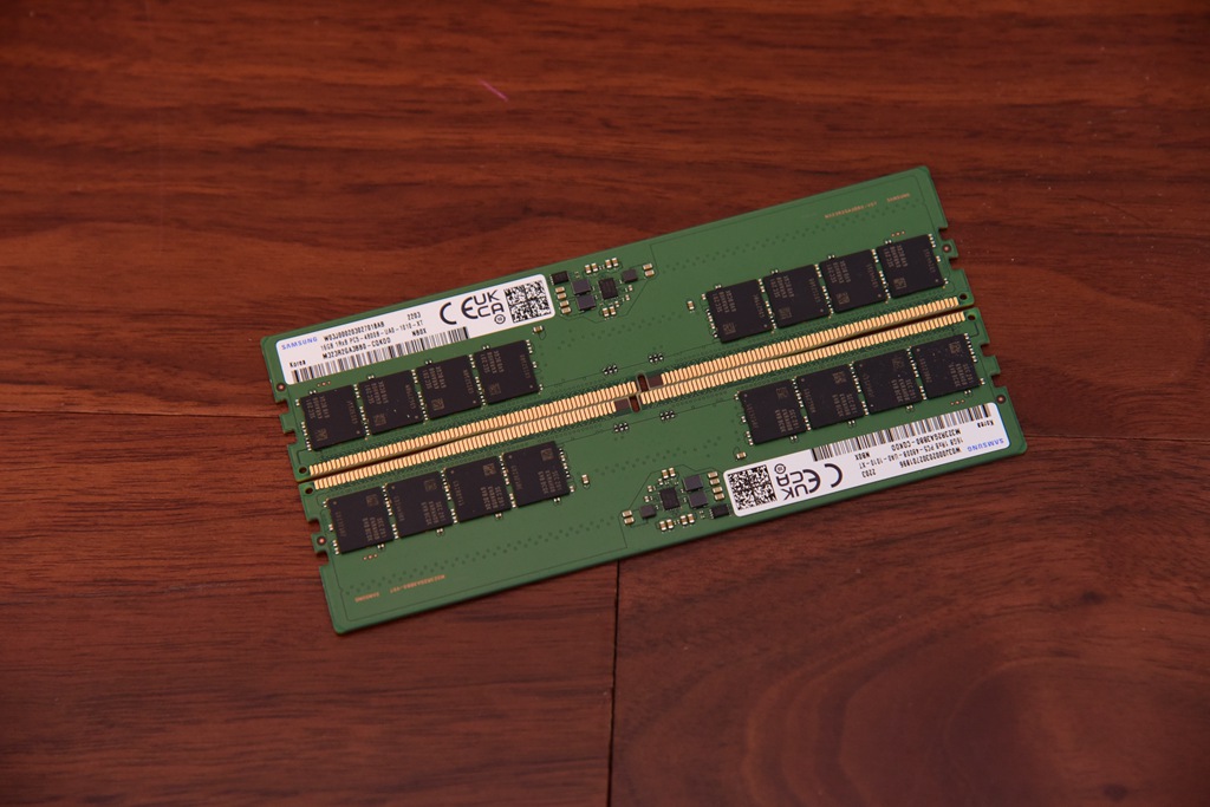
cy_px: 404
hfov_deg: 17.1
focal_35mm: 120
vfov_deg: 11.4
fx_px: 4034
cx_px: 605
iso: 1600
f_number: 5.6
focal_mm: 120
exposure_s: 1/60
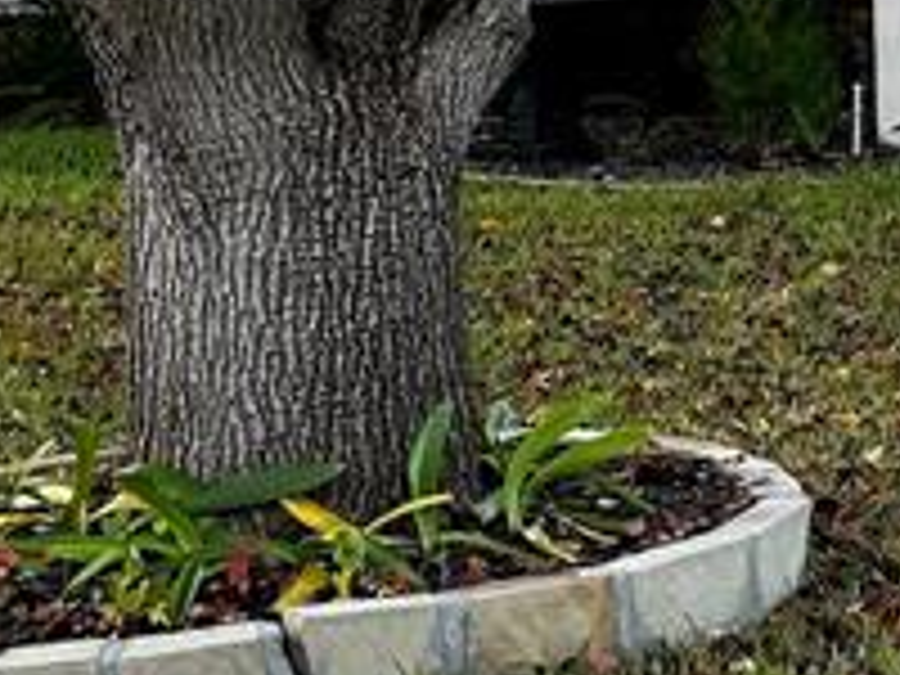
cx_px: 1850
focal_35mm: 123
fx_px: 3198
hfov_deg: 13.5
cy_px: 72
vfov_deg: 12.0
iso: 80
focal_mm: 6.86
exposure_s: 1/301
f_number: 1.78
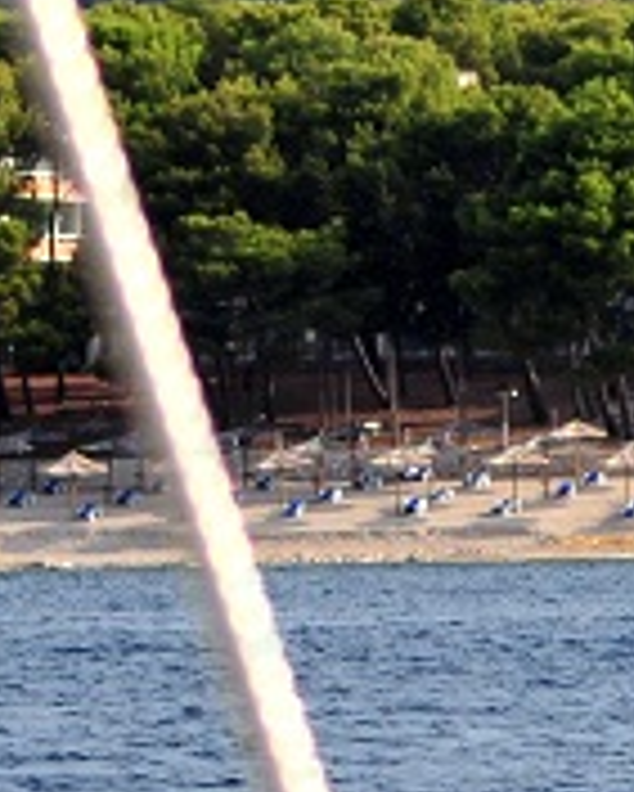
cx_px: 1414
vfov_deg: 3.5
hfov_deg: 2.8
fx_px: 13077
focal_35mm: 558
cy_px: 974
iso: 320
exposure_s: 1/1000
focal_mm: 70
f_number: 6.3
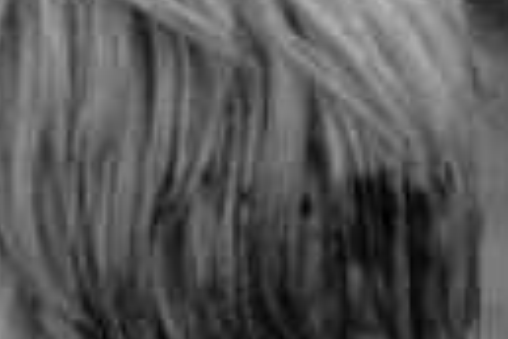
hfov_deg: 1.5
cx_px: -583
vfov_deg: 1.0
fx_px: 19077
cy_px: 183
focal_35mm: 1352
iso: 100
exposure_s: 1/800
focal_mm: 116
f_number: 2.8
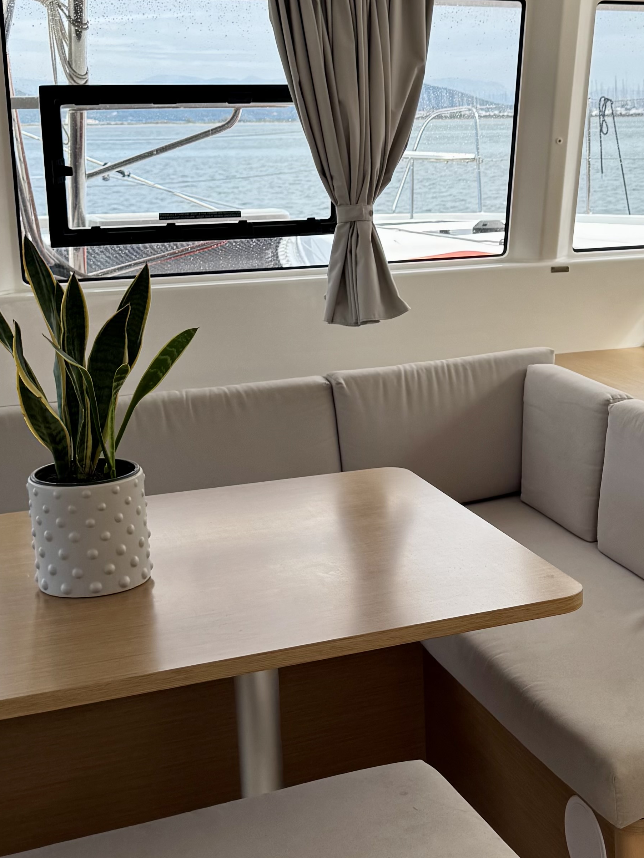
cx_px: 573
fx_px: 1414
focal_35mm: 57
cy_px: 453
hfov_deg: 24.9
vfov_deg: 33.8
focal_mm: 6.76
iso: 80
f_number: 1.78
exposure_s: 1/1151
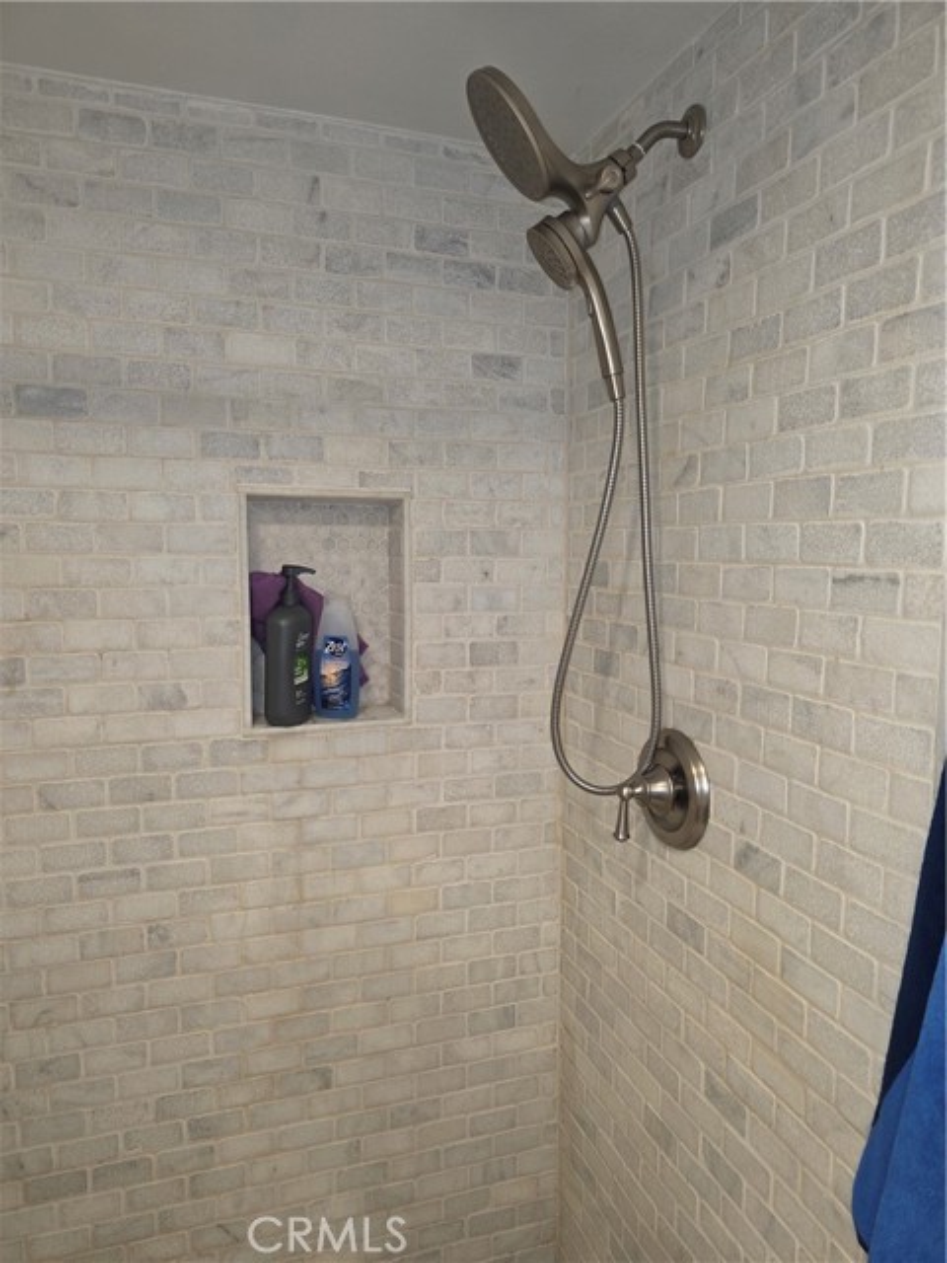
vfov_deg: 73.9
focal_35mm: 23
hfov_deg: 58.9
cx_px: 474
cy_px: 632
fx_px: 839
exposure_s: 1/60
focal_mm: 6.3
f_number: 1.7
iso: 80
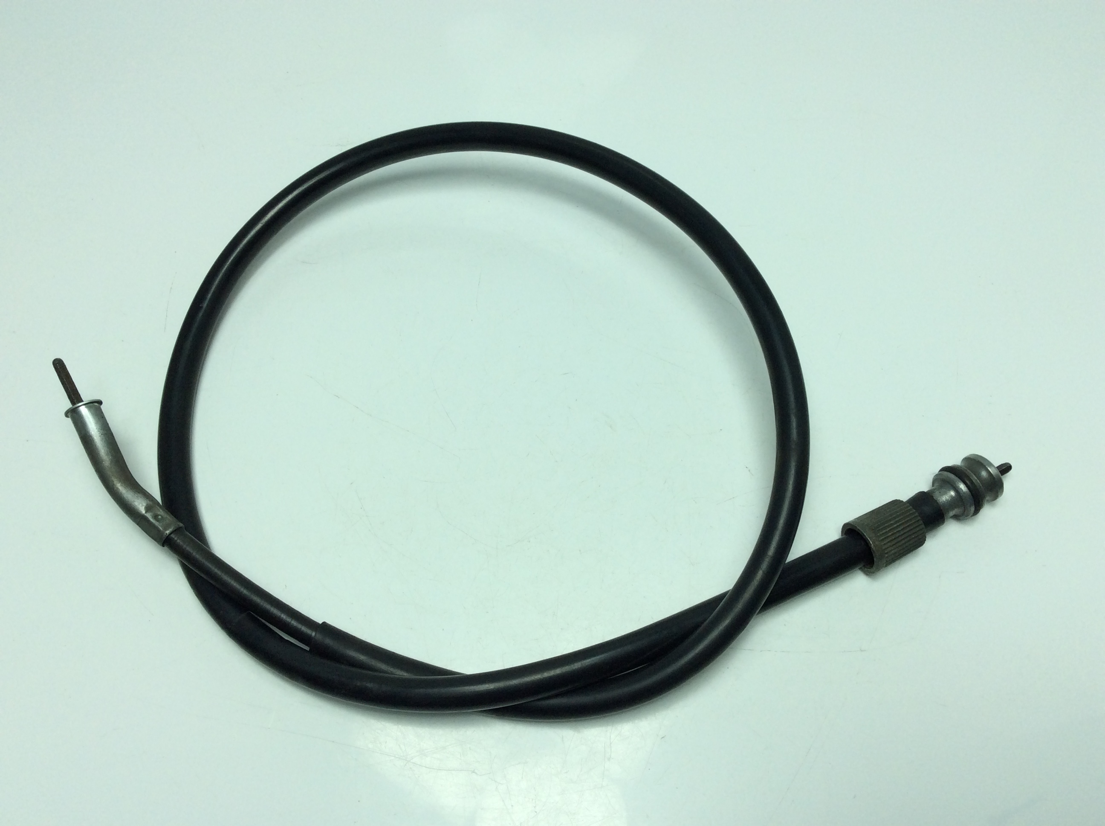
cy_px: 413
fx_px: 1020
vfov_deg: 44.1
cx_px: 552
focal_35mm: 32
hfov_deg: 56.9
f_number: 2.4
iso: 32
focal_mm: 3.3
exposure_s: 1/622
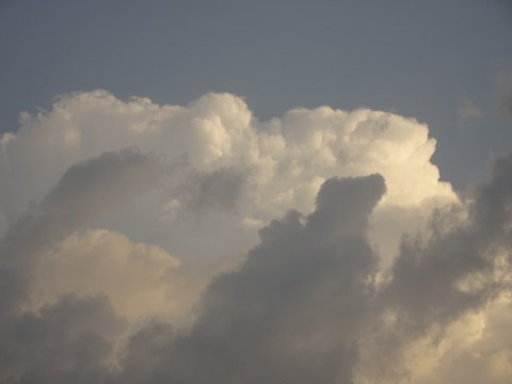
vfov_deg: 10.4
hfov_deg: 13.8
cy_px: 192
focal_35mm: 143
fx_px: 2115
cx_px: 256
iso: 80
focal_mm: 24.36
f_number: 5.6
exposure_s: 1/400
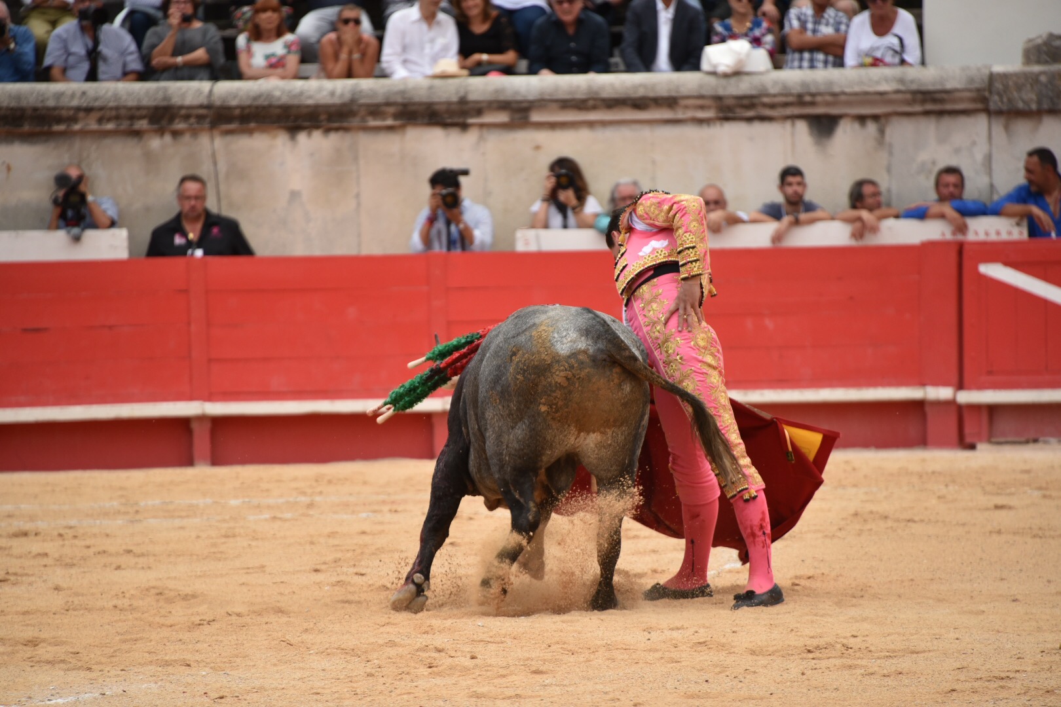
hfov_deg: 8.2
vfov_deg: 5.5
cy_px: 354
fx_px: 7367
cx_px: 530
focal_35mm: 250
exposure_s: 1/640
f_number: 5.6
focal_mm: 250
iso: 900
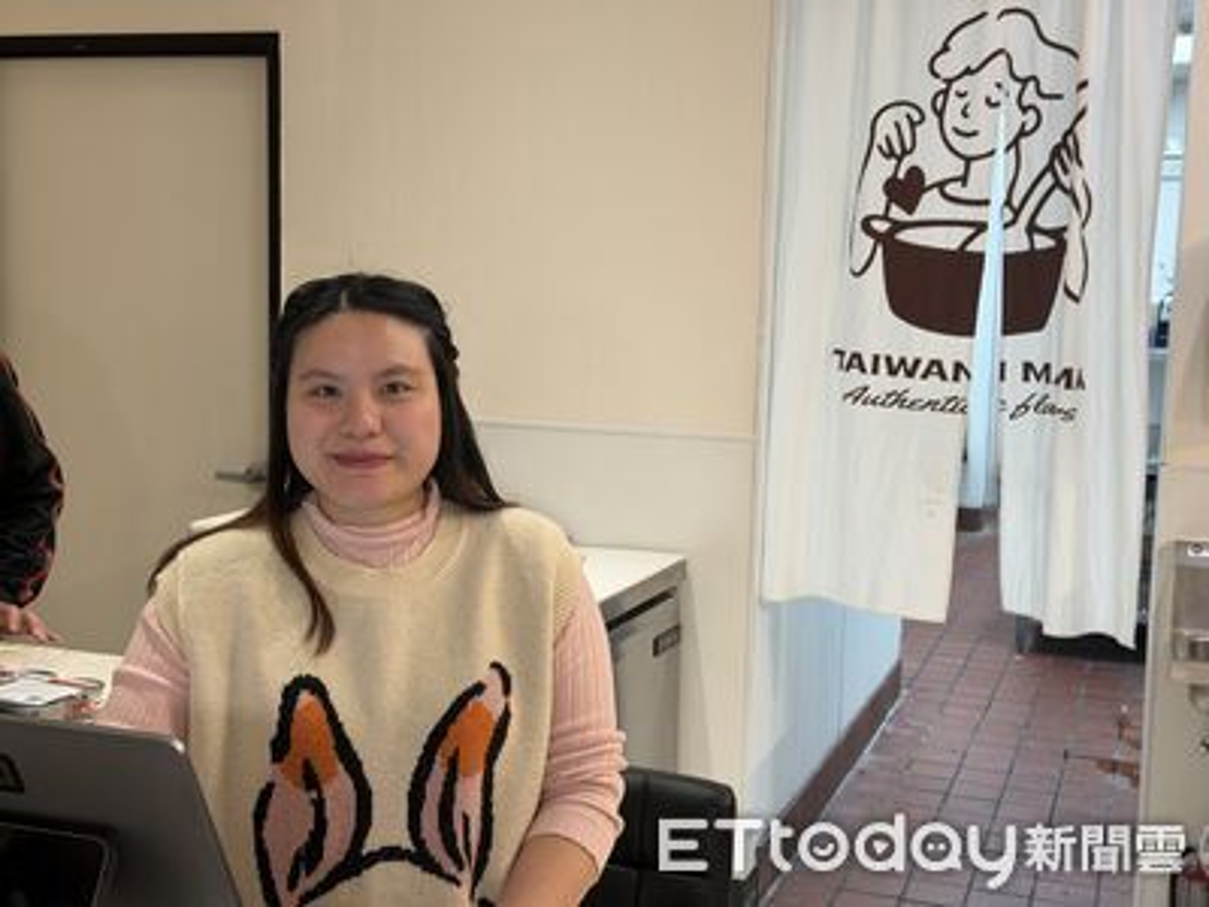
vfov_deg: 30.3
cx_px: 604
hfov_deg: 39.7
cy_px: 454
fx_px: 1676
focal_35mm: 48
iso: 125
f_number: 1.78
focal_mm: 6.76
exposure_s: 1/60
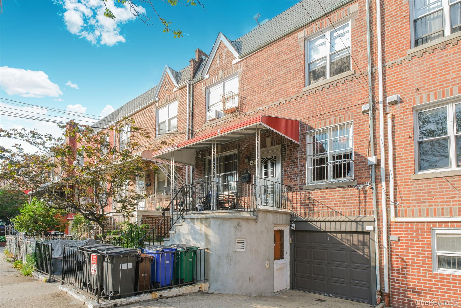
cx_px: 230
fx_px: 243
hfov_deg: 86.9
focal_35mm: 19
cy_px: 154
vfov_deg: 64.5
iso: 125
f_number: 11
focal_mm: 12.6
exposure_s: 1/80
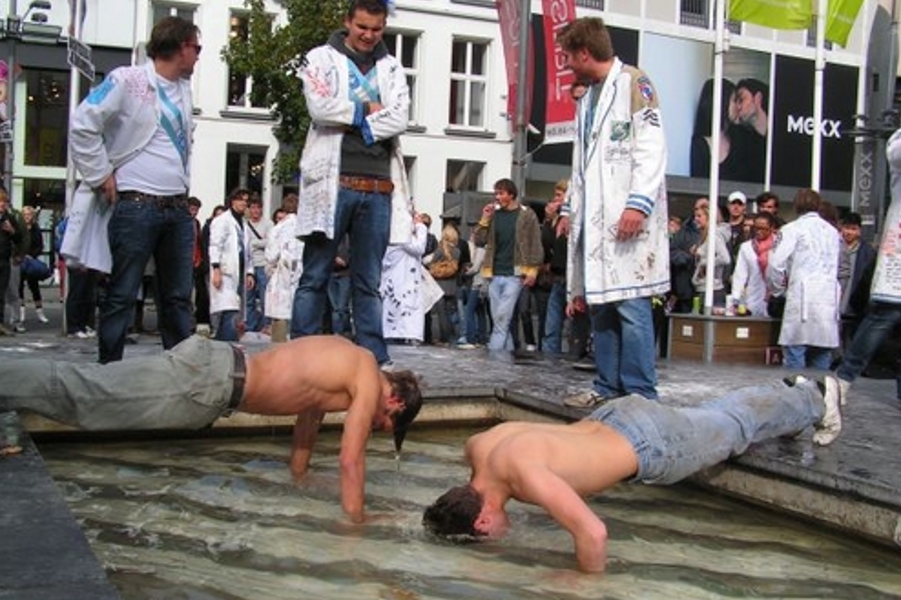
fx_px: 1001
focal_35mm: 40
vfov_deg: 33.4
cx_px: 450
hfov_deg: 48.5
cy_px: 293
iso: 50
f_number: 5.6
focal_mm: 6.3
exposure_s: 1/200
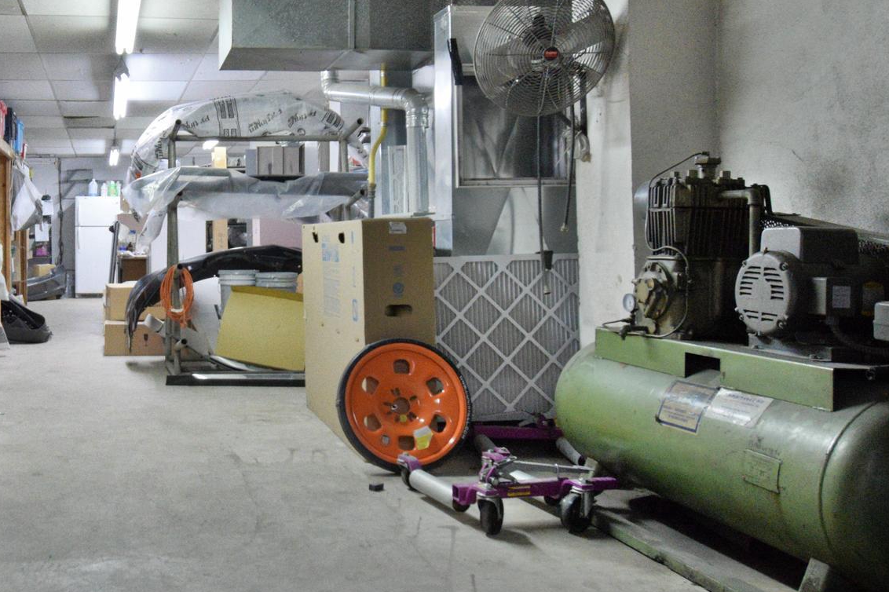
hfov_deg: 47.4
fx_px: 938
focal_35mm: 38
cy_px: 232
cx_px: 155
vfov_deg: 34.9
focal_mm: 14
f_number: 6.3
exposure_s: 1/160
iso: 8000
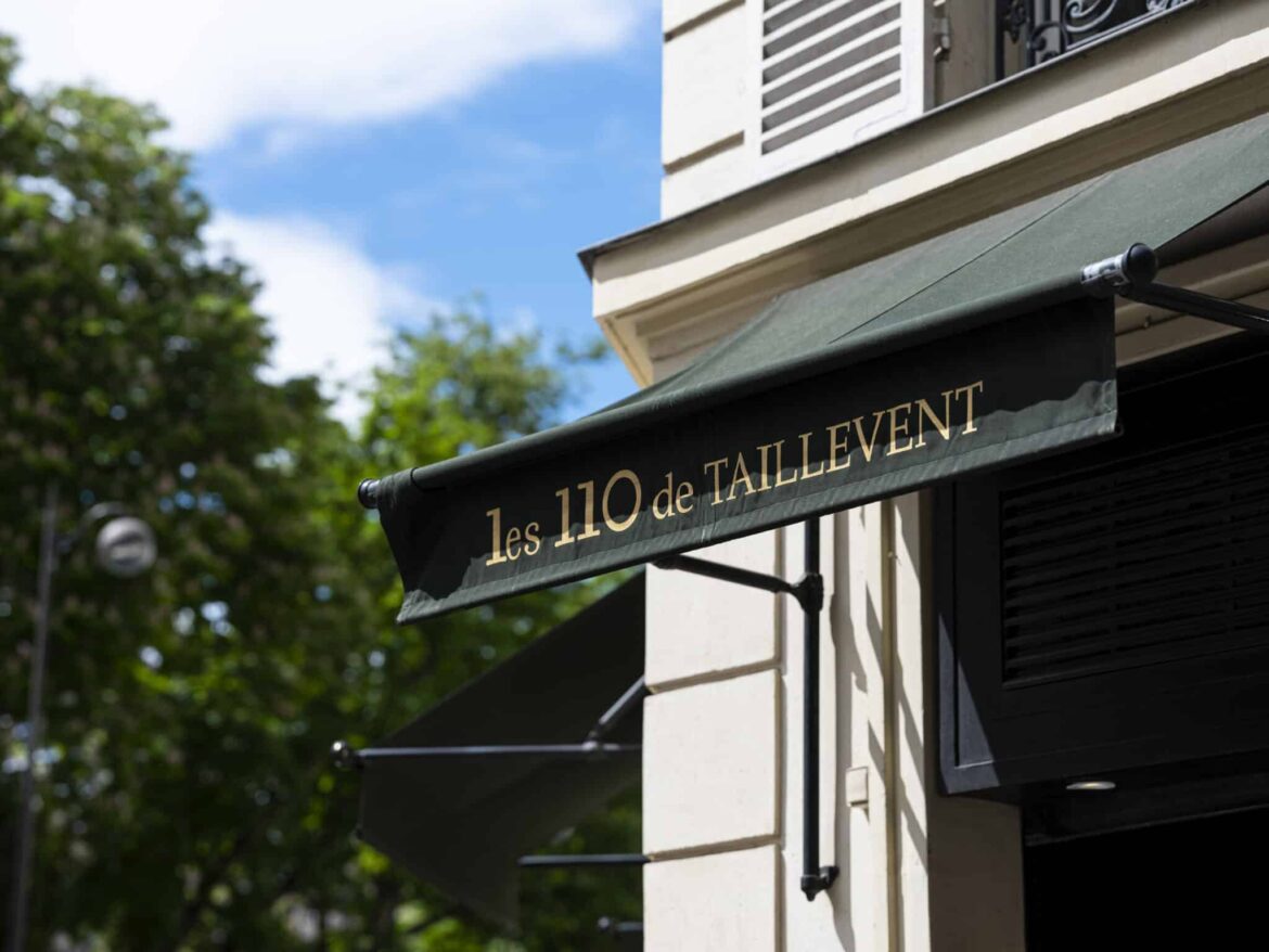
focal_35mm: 87
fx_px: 3190
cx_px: 634
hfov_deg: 22.5
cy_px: 476
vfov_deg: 17.0
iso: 125
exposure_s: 1/1250
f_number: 4
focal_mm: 110
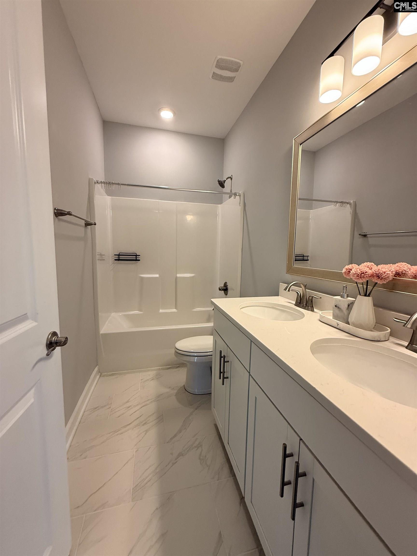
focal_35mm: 14
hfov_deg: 85.7
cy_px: 278
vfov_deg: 102.1
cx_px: 208
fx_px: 225
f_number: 2.2
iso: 200
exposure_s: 1/120
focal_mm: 2.22
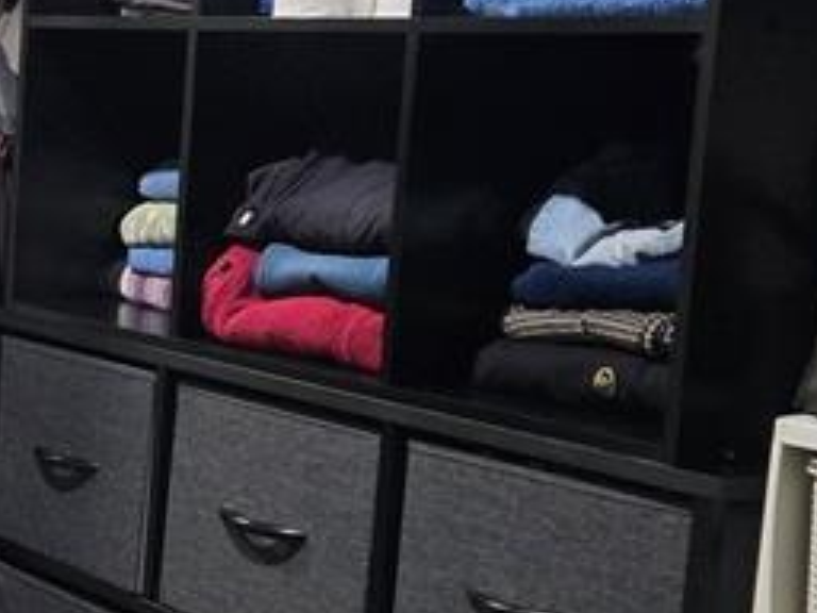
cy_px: 334
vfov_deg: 16.1
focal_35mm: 92
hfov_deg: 20.4
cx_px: -57
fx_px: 2171
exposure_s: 1/120
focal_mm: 5.4
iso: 640
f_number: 1.8
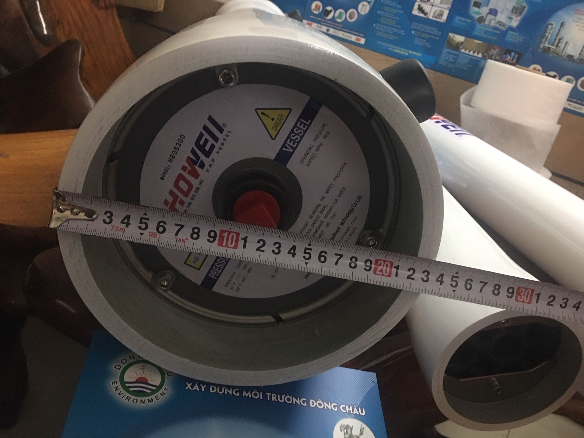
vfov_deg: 48.2
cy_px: 219
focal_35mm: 29
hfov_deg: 61.7
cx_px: 292
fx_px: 489
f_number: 2.2
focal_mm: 4.15
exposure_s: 1/8
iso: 100
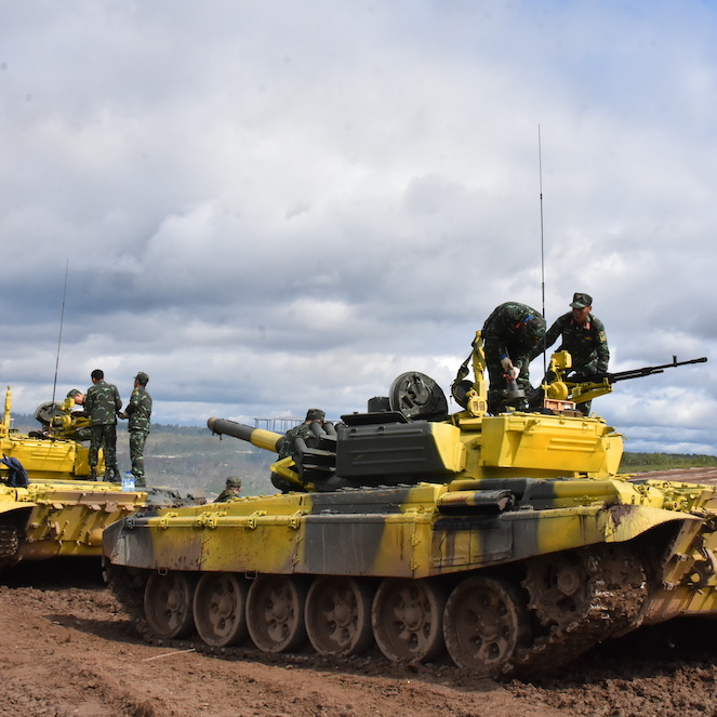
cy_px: 358
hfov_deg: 33.9
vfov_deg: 34.0
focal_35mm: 50
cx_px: 419
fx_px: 1172
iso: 1250
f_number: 16
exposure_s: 1/1000
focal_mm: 26
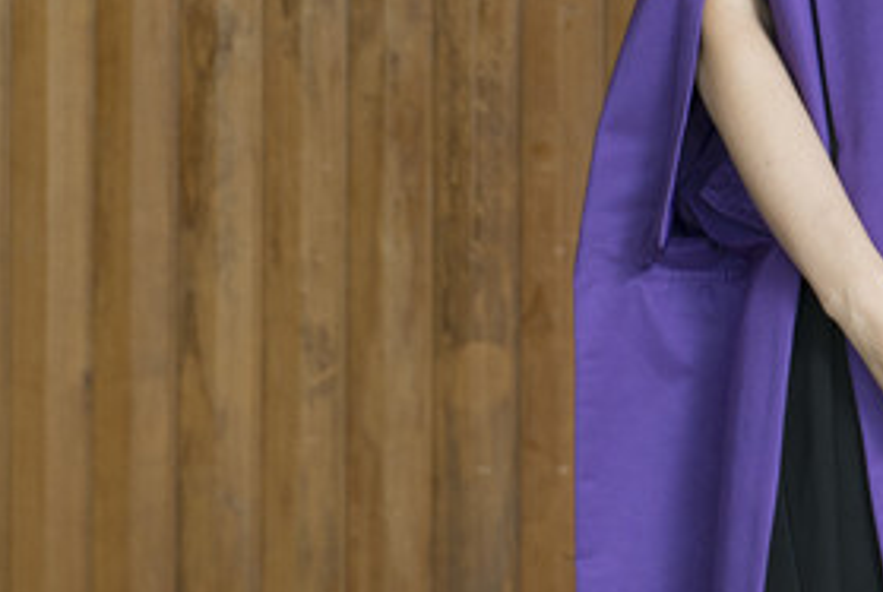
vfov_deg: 5.8
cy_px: -353
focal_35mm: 236
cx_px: 957
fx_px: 5798
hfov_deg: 8.6
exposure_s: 1/160
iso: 500
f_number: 5.6
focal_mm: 66
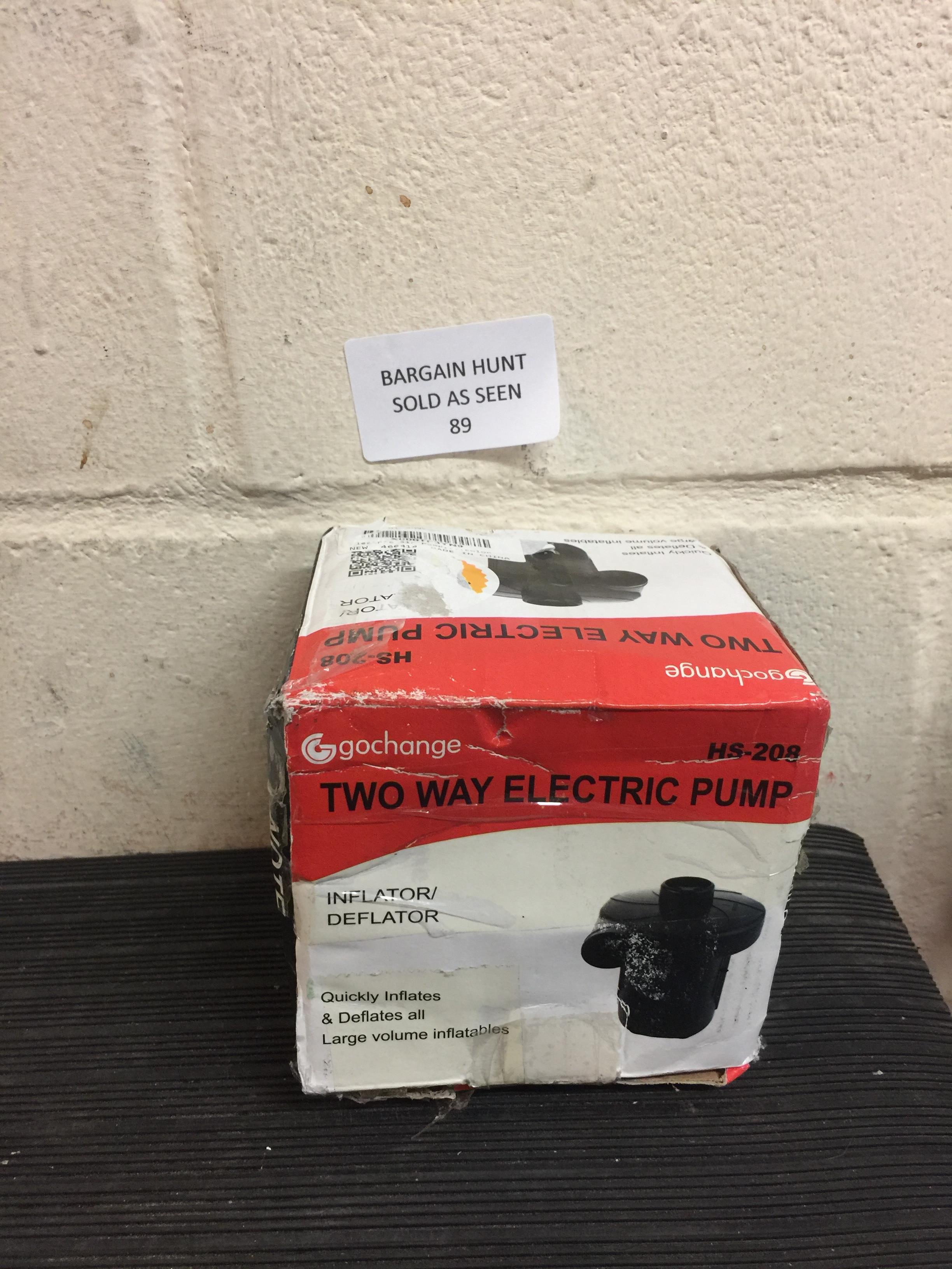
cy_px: 634
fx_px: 1063
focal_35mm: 29
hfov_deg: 48.2
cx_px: 476
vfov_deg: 61.7
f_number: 2.2
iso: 100
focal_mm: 4.15
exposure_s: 1/17
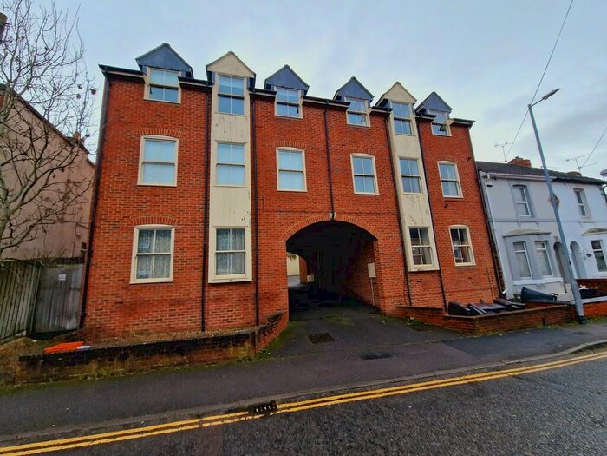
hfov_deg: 106.2
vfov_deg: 89.9
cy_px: 228
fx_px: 228
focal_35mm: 13
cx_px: 304
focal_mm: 2.2
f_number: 2.2
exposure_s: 1/604
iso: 50
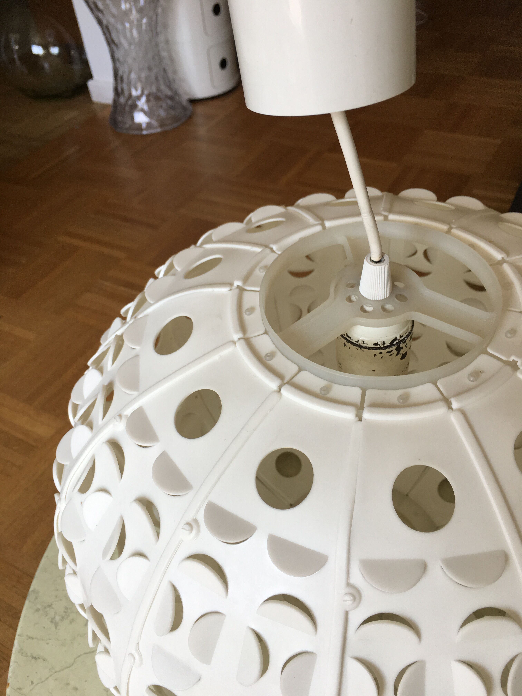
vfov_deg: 61.7
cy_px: 348
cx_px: 261
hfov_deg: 48.2
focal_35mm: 29
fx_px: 583
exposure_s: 1/100
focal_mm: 4.15
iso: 32
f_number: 2.2
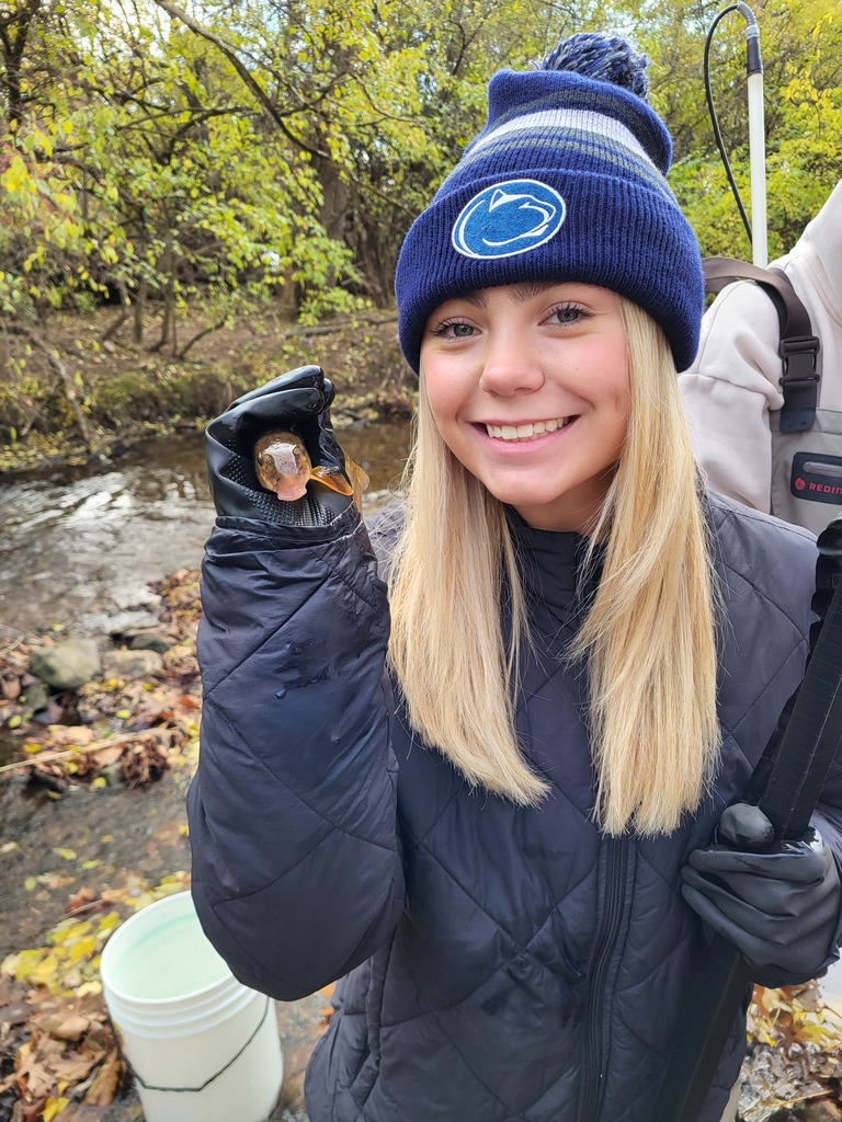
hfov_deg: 53.1
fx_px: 843
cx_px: 421
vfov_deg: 67.3
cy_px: 561
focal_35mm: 26
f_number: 1.8
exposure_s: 1/267
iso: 40
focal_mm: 5.4
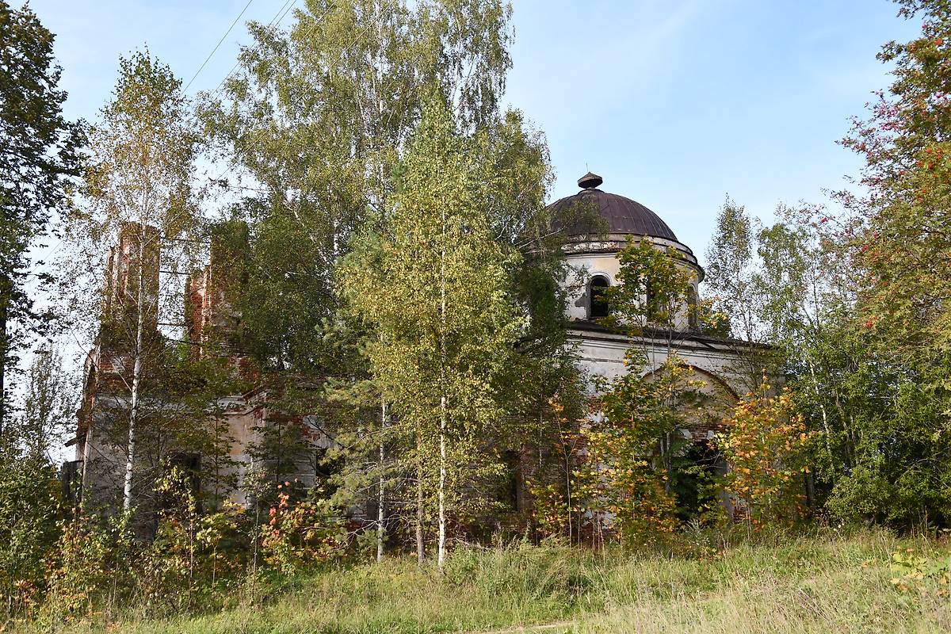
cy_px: 317
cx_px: 476
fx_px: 951
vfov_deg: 36.9
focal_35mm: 36
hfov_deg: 53.1
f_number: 5.6
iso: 400
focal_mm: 24
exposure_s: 1/250
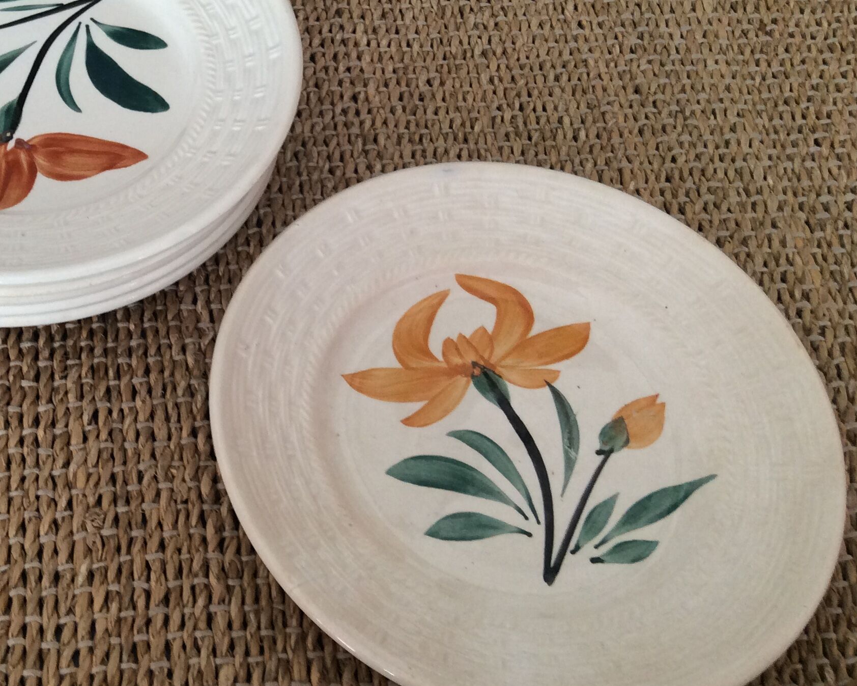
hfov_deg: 37.7
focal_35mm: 48
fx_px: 1217
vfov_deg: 31.4
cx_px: 204
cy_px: 322
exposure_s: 1/25
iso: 64
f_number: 2.4
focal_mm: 3.3
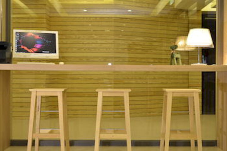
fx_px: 331
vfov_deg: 25.8
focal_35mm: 52
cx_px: 114
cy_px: 76
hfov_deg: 37.9
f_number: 2.8
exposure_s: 1/10
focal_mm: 35
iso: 100
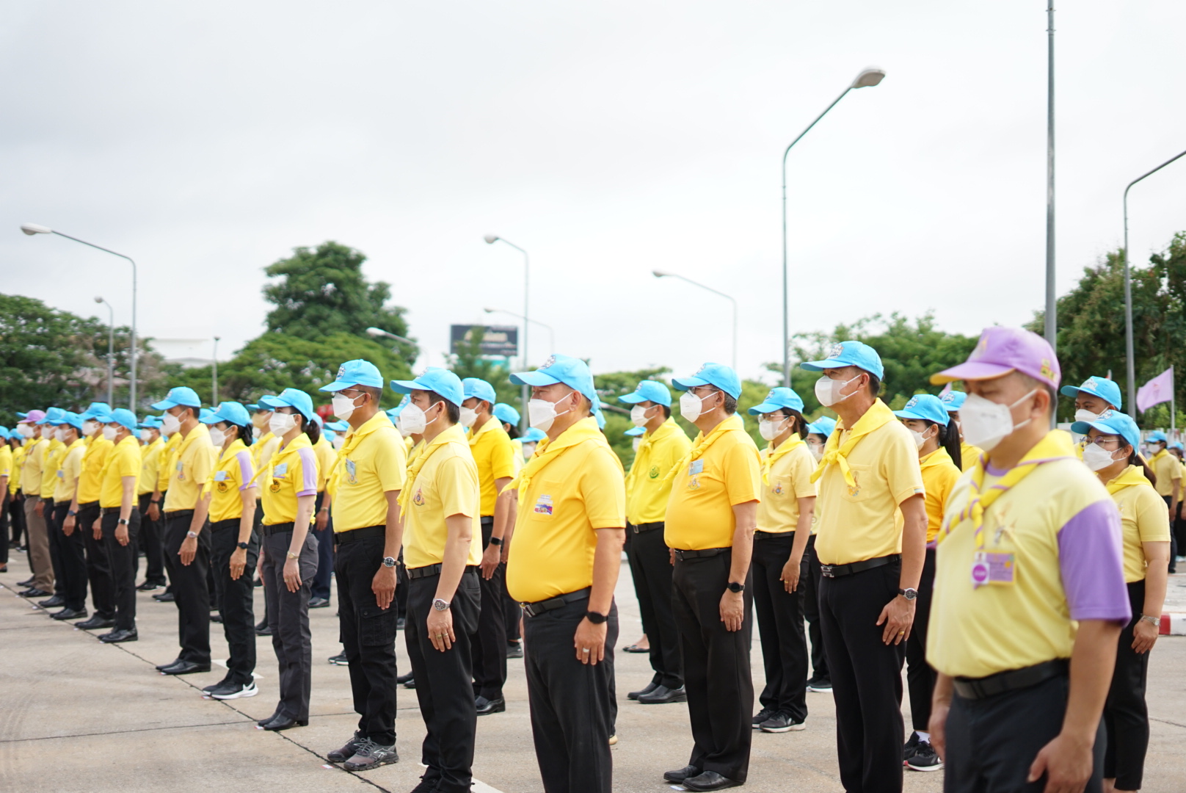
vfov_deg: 27.0
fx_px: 1648
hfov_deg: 39.6
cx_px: 593
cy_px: 396
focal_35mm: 50
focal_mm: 50
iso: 400
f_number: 1.8
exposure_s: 1/6400
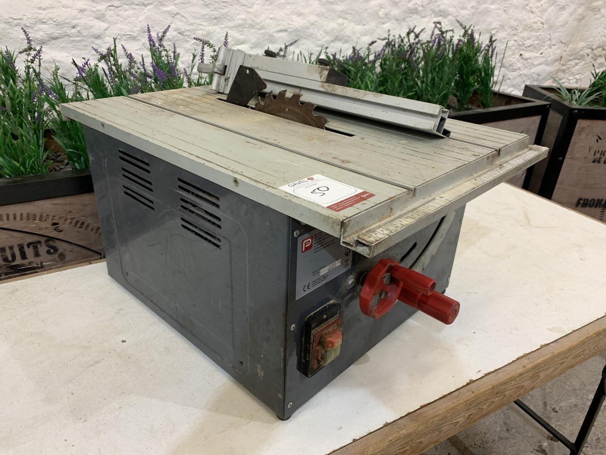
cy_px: 228
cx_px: 303
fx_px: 455
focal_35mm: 26
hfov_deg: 67.3
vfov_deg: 53.1
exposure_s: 1/50
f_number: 1.8
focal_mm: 4.25
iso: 80
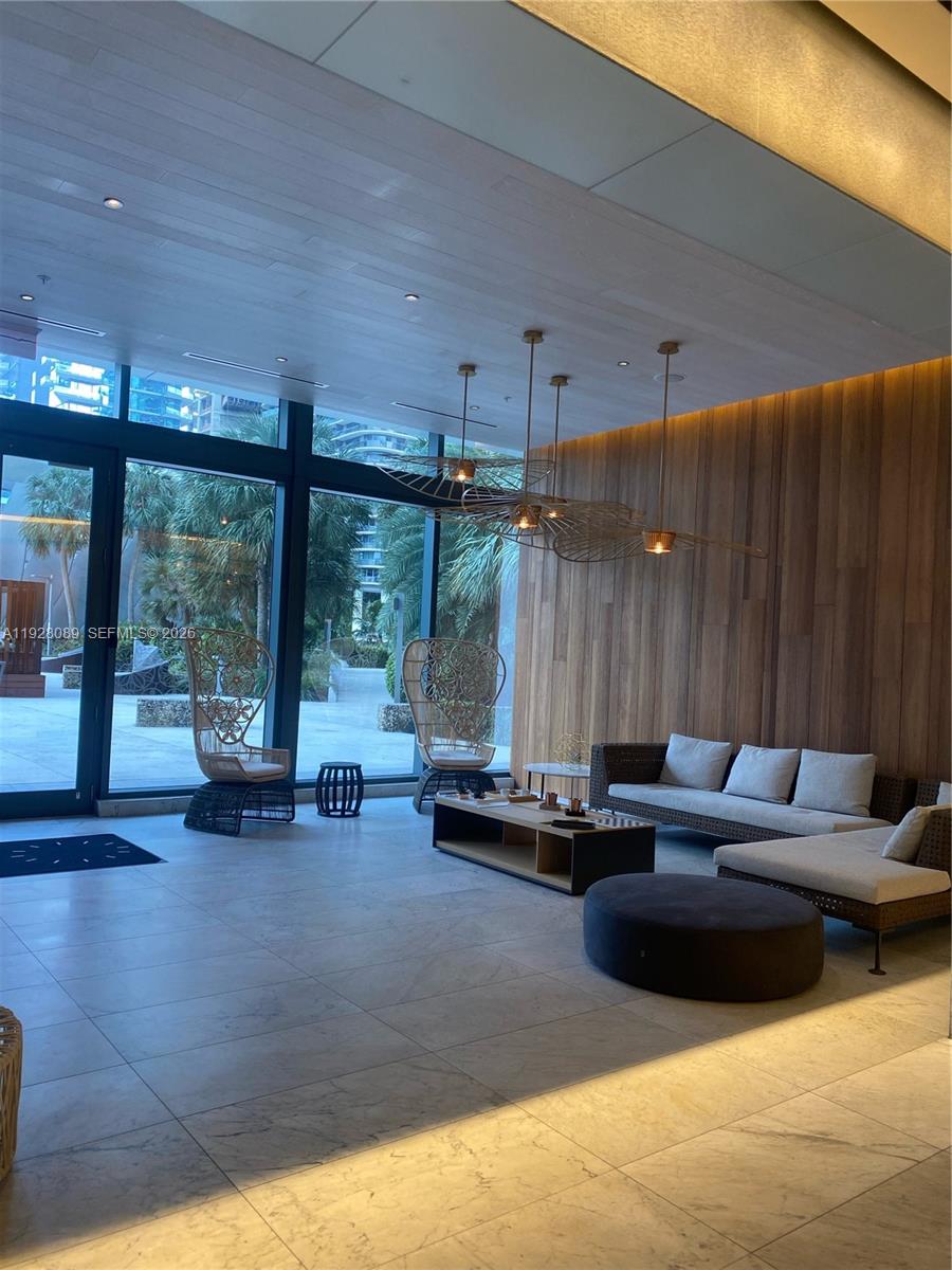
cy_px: 635
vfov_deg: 67.3
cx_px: 476
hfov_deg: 53.1
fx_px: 953
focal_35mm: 26
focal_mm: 4.25
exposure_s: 1/120
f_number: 1.8
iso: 100
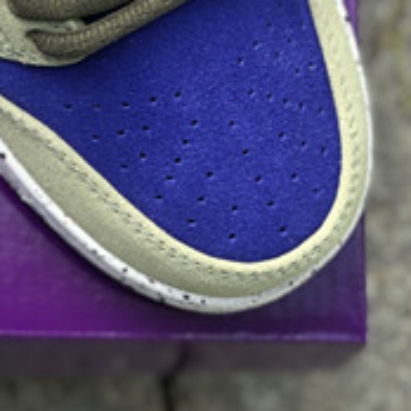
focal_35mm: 196
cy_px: -150
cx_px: -345
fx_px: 2633
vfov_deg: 8.8
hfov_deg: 8.6
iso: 16
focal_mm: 6
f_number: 2.4
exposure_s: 1/146
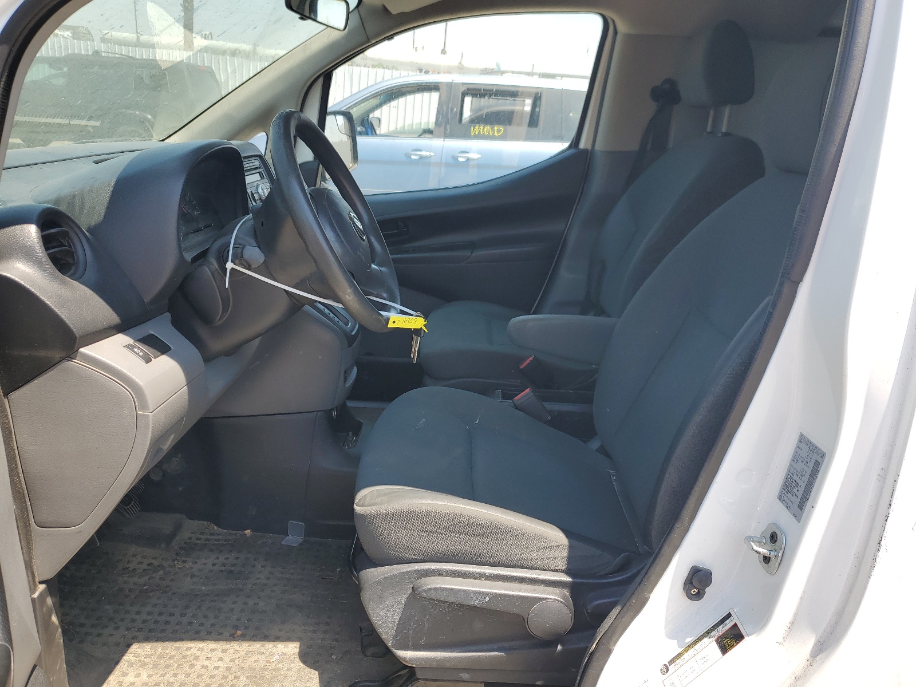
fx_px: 688
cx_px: 458
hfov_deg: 67.3
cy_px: 344
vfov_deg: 53.1
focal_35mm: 26
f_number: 1.5
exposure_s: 1/833
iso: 50
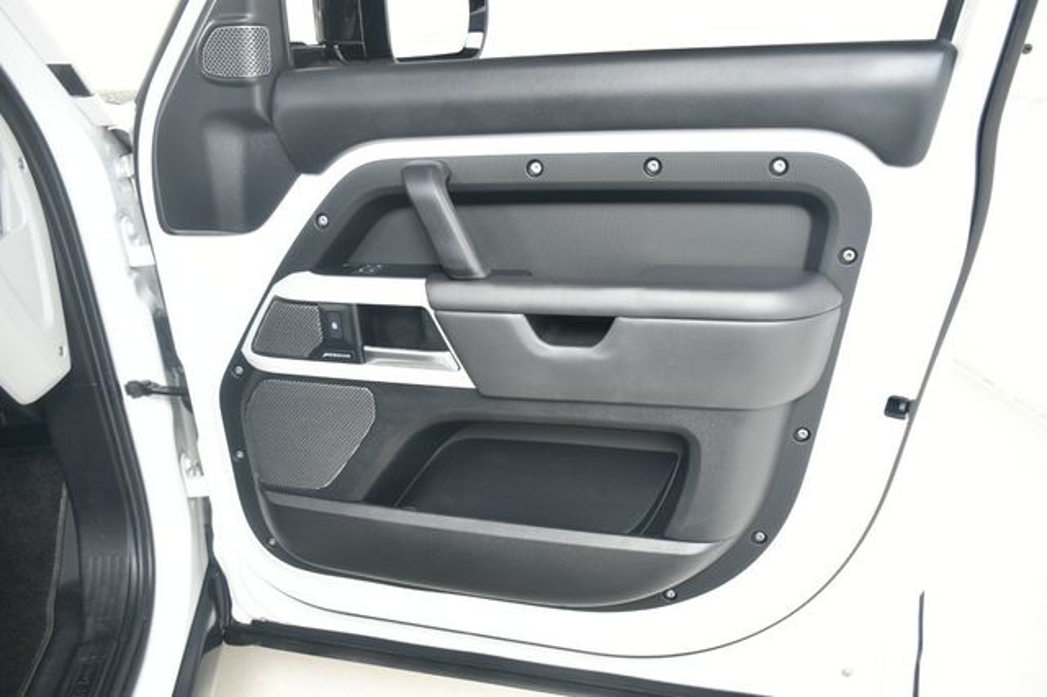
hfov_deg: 62.0
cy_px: 348
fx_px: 872
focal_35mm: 30
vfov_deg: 43.6
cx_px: 524
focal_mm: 20
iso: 100
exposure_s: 1/160
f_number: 4
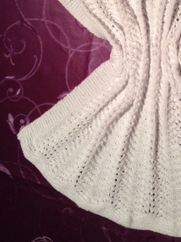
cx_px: 140
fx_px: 377
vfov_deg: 34.6
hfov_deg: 26.6
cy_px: 53
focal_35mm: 54
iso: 64
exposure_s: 1/24
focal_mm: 3.3
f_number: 2.4
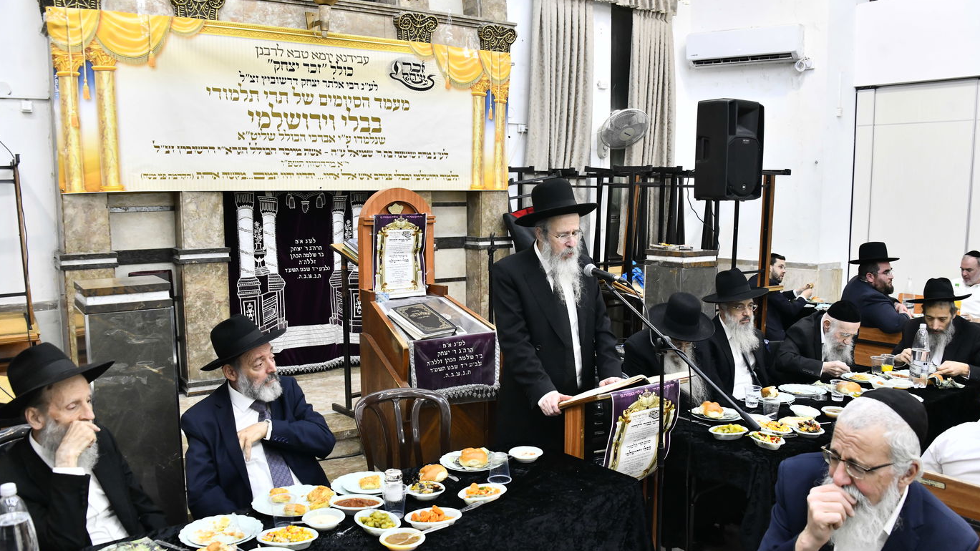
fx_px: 780
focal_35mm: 30
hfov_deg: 64.3
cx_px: 491
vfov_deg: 38.9
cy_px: 302
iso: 1600
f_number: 5.6
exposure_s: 1/160
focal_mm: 28
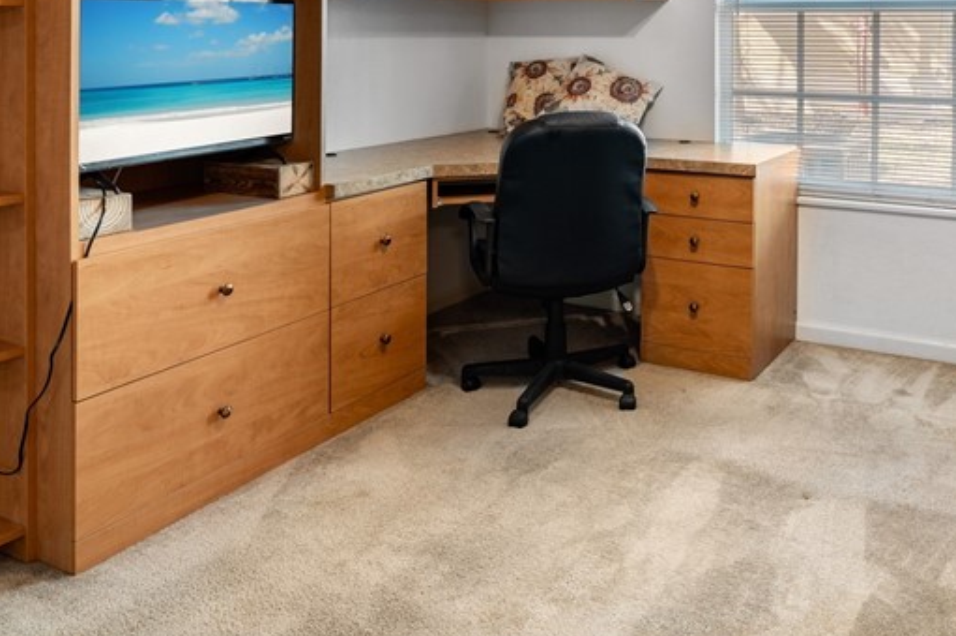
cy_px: 20
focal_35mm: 34
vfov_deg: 35.6
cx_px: 651
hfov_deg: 54.5
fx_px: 902
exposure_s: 1/1.67
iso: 200
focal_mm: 16
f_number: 8
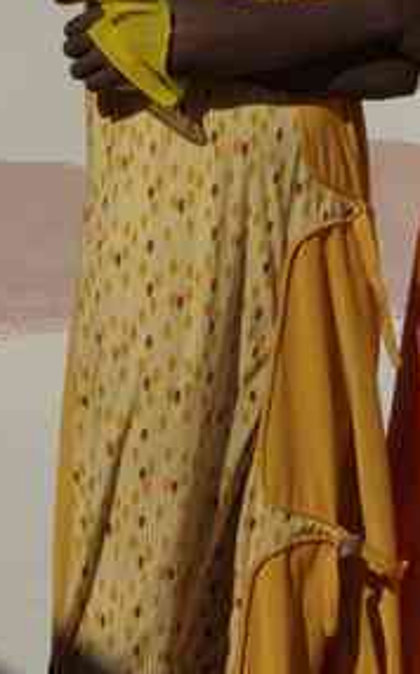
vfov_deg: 7.1
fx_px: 5415
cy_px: -12
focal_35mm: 295
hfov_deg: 4.4
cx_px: 359
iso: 100
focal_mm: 55
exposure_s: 1/180
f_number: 13
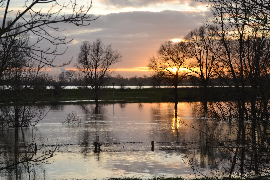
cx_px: 135
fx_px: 619
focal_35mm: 82
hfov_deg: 24.6
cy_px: 90
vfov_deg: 16.6
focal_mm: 55
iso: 140
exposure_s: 1/125
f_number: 5.6
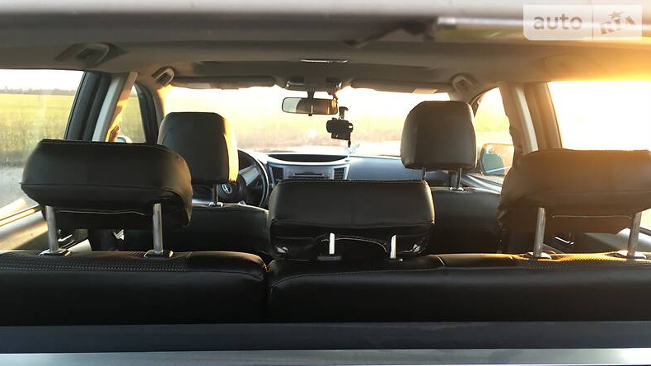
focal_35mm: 32
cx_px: 325
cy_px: 242
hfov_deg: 61.0
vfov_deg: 36.3
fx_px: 552
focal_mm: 4.2
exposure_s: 1/33
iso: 80
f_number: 2.2
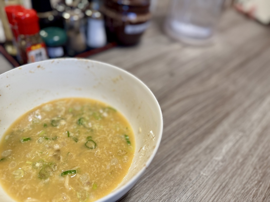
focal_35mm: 24
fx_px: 187
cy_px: 101
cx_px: 135
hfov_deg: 71.6
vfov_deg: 56.8
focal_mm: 6.76
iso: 160
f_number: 1.78
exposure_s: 1/50
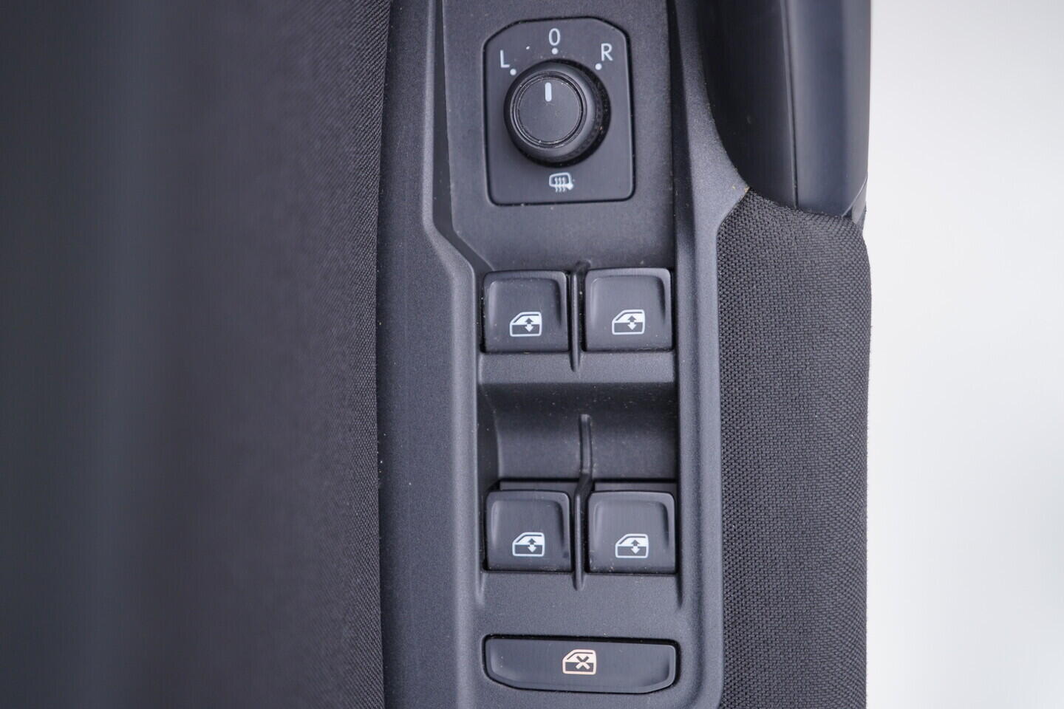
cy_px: 354
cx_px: 532
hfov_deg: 53.1
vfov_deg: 36.9
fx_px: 1064
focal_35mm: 36
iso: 250
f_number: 2.8
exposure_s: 1/40
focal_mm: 24
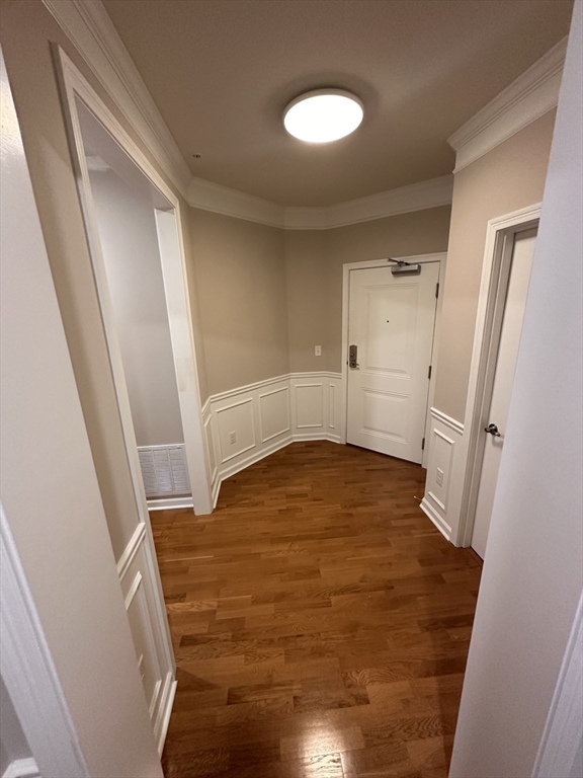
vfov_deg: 102.1
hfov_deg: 85.7
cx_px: 292
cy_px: 389
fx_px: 314
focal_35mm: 14
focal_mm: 2.22
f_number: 2.2
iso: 400
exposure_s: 1/60
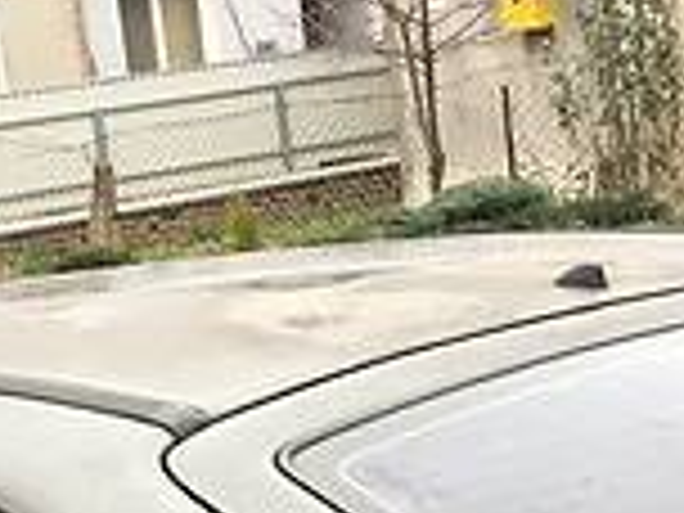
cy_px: 1323
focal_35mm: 153
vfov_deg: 8.6
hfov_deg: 12.9
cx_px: 333
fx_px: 3023
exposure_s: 1/100
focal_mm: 4.2
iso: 40
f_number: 2.2
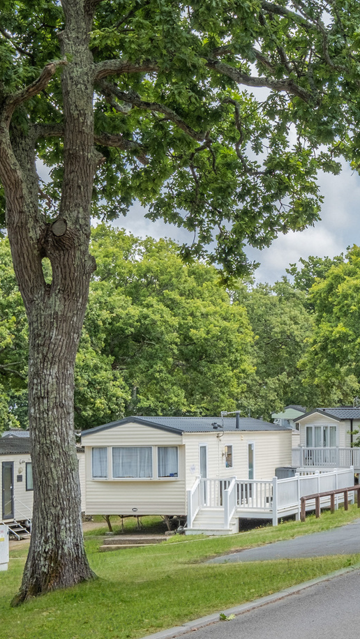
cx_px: 332
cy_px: 416
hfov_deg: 15.1
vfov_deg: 26.7
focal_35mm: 79
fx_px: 1339
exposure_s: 1/320
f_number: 8
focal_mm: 24
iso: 320
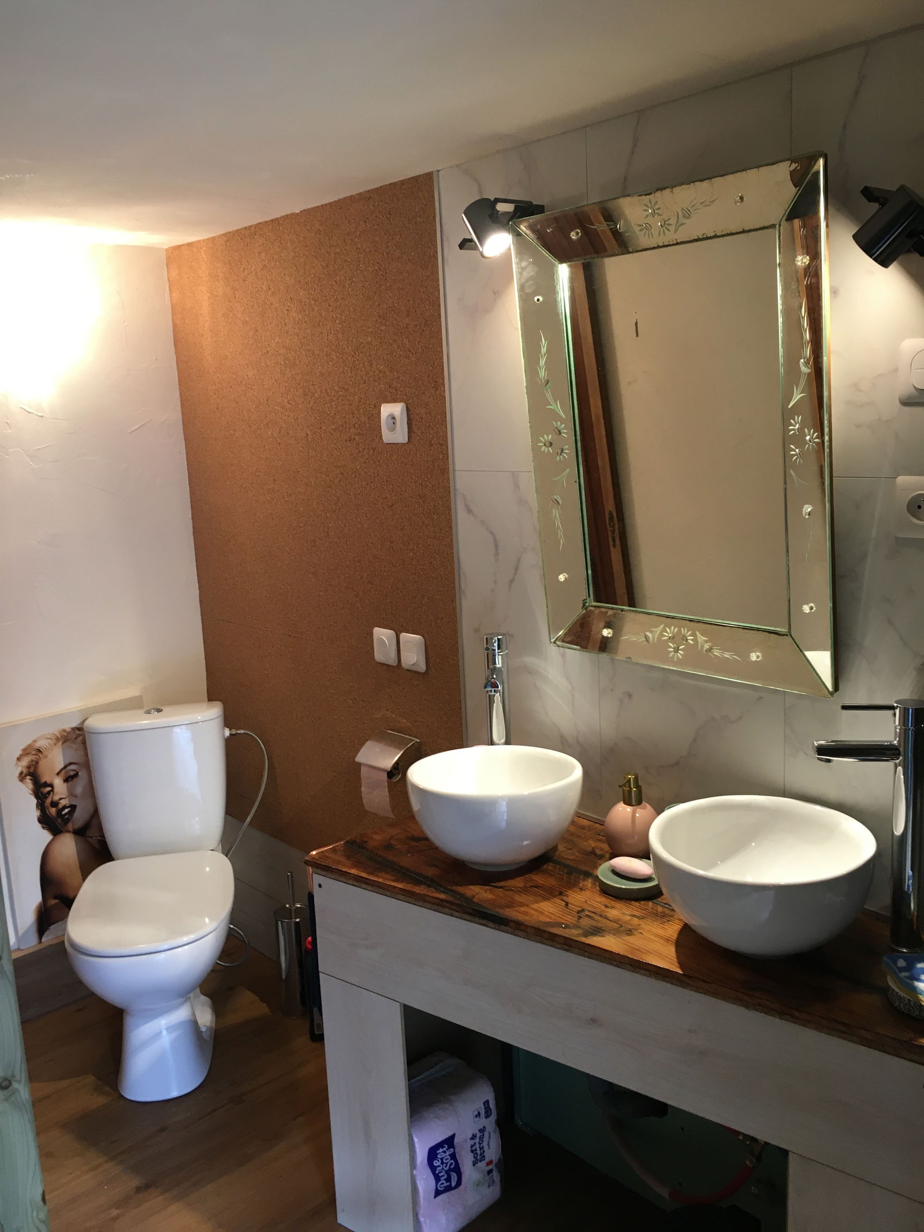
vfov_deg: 61.7
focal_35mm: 29
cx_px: 462
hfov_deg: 48.2
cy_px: 616
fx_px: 1032
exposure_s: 1/33
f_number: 2.2
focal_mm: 4.15
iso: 100
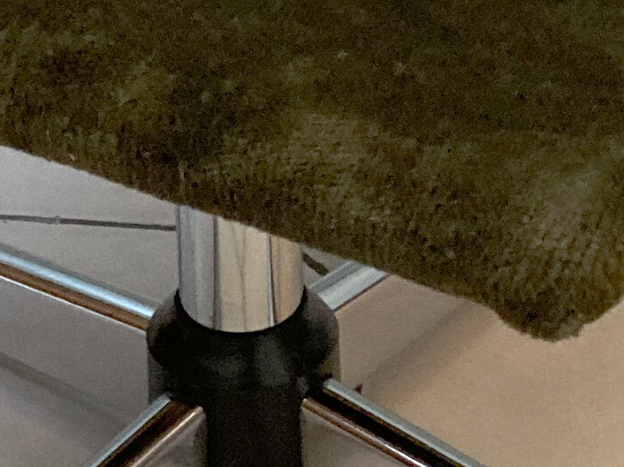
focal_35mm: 160
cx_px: 278
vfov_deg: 9.3
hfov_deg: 12.4
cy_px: 317
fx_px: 2883
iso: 320
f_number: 1.8
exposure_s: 1/50
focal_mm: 3.99
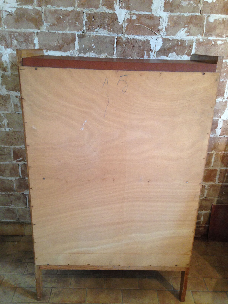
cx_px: 114
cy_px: 152
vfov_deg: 55.4
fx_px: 290
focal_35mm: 33
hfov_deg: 42.9
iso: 160
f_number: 2.4
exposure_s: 1/20
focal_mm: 4.12
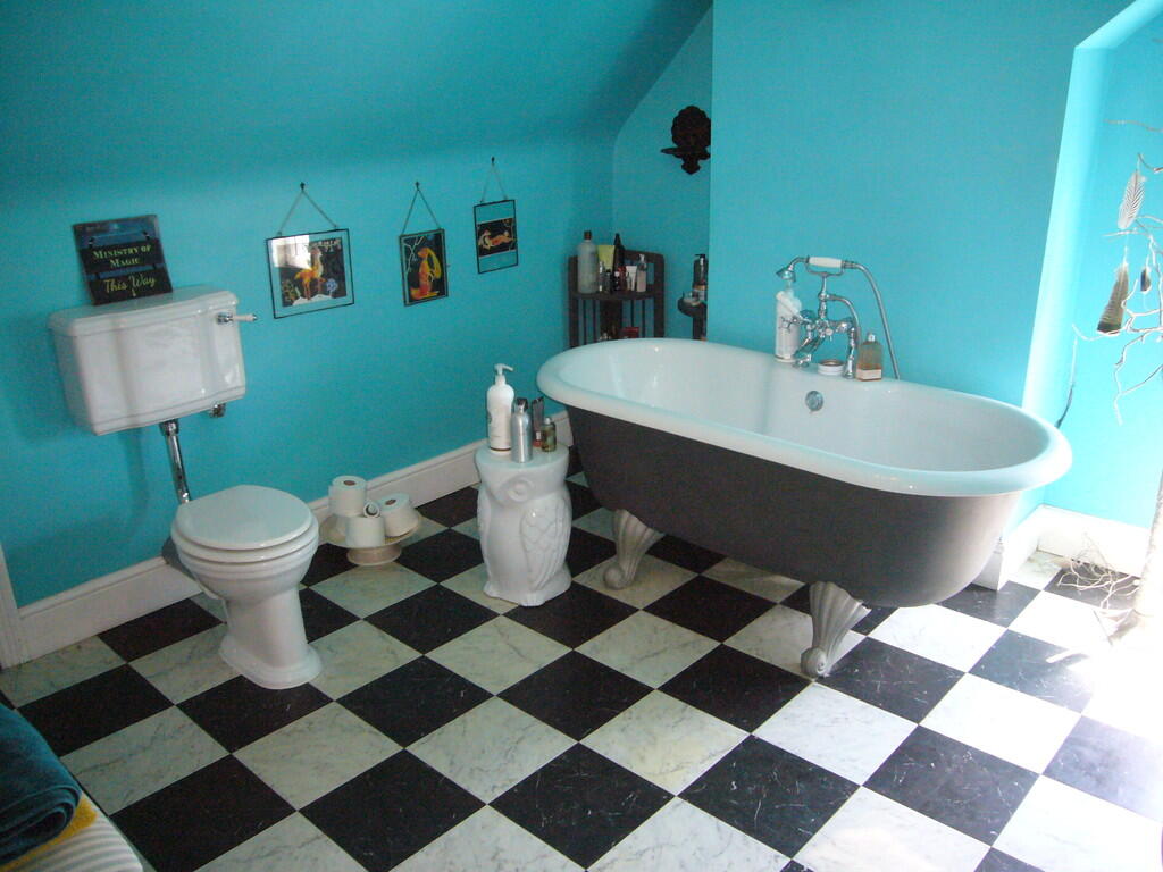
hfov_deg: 63.4
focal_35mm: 28
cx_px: 582
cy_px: 436
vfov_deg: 49.7
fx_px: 941
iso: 320
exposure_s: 1/30
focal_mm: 4.6
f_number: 2.8
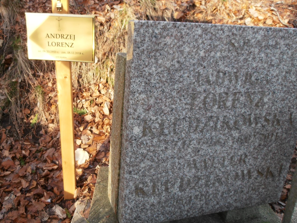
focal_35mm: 30
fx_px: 257
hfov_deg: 59.4
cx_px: 116
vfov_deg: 46.8
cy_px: 109
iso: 80
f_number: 3
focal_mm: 4.2
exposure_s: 1/80
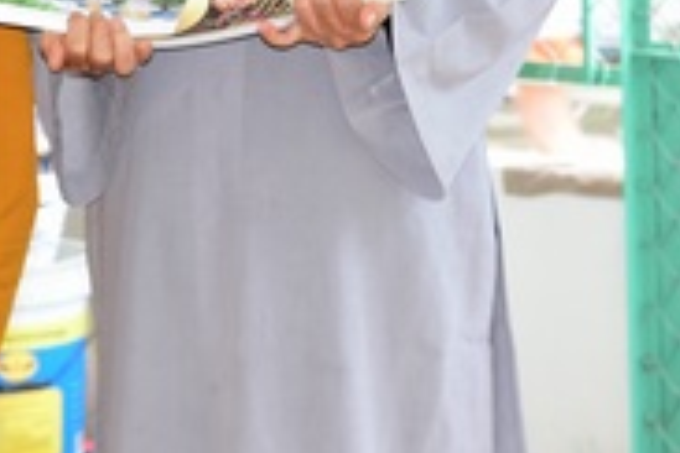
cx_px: 67
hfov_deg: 8.7
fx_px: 4439
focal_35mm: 235
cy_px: -163
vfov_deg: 5.8
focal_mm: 66
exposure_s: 1/30
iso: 800
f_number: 6.3
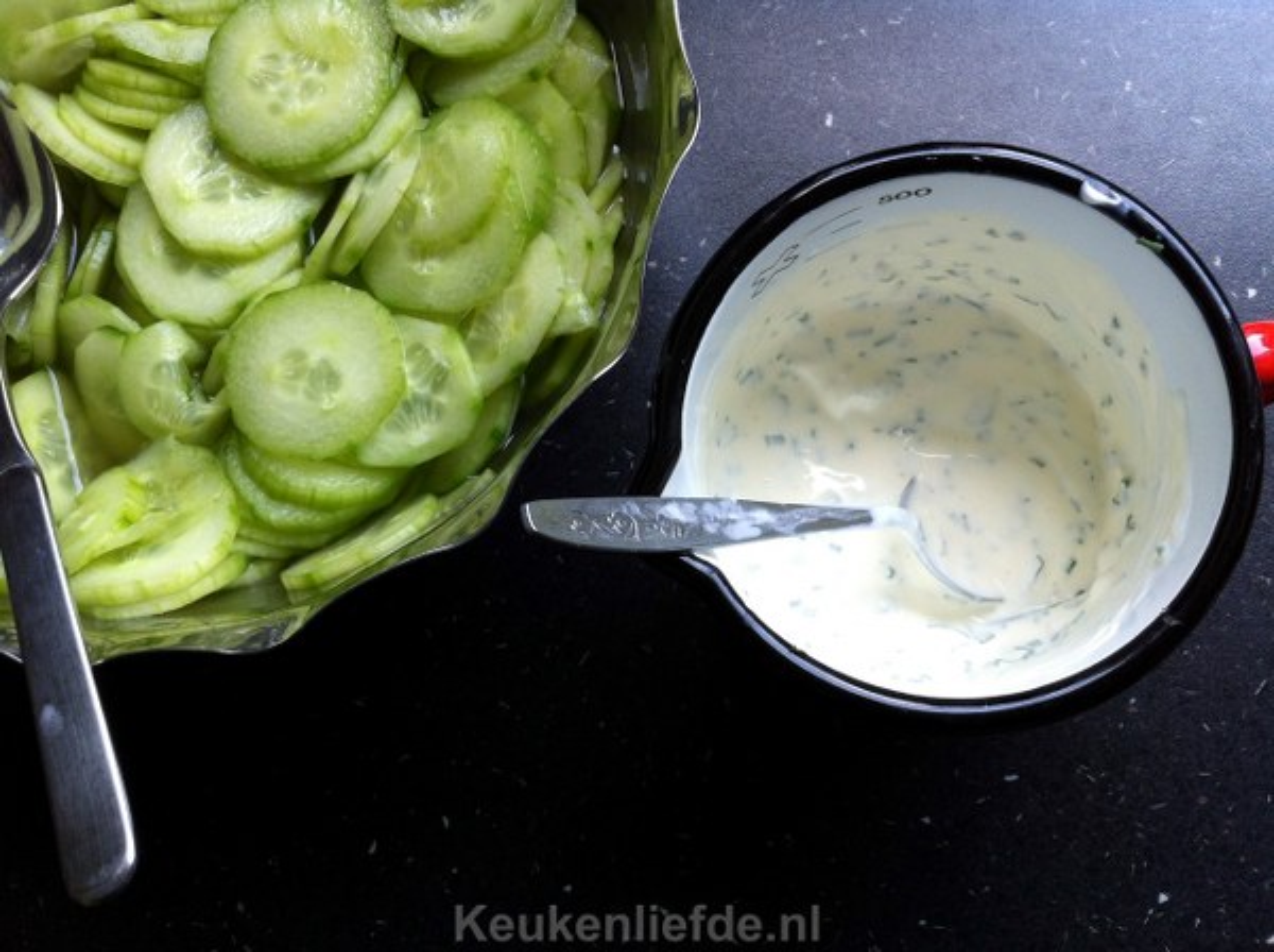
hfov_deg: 52.7
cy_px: 476
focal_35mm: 35
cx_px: 637
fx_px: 1286
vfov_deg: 40.6
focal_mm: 3.85
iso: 80
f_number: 2.8
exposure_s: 1/40
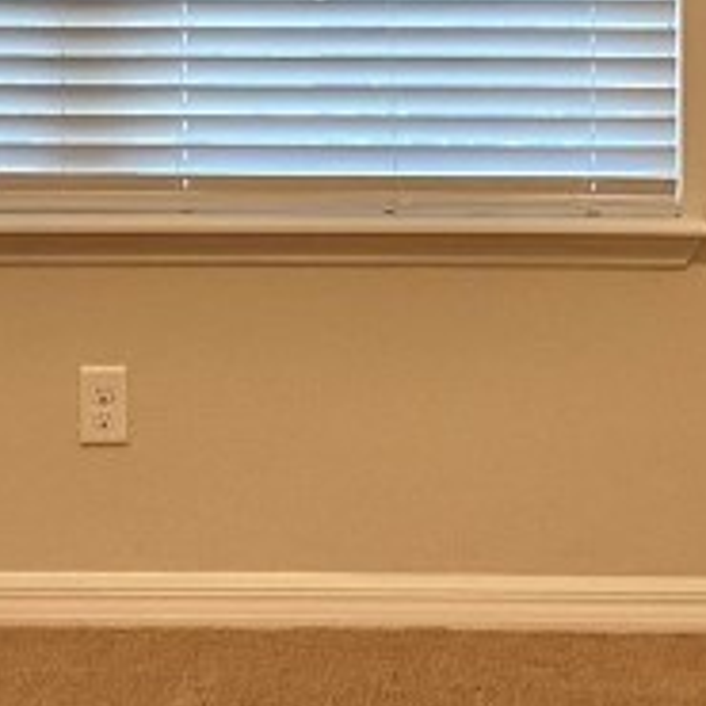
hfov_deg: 13.7
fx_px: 2930
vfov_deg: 13.3
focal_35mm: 127
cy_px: -172
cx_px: 198
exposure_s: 1/60
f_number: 1.8
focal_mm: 4.25
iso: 100
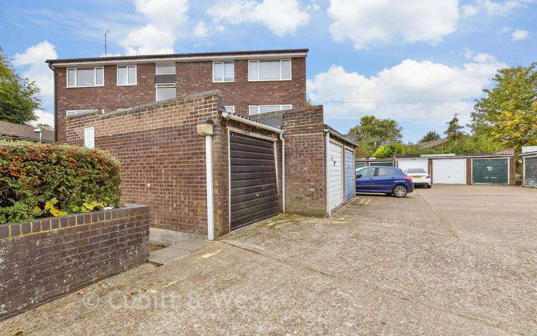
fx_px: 234
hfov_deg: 97.8
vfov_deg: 71.3
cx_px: 265
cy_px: 172
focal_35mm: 16
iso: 160
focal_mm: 10
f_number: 8
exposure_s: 1/125
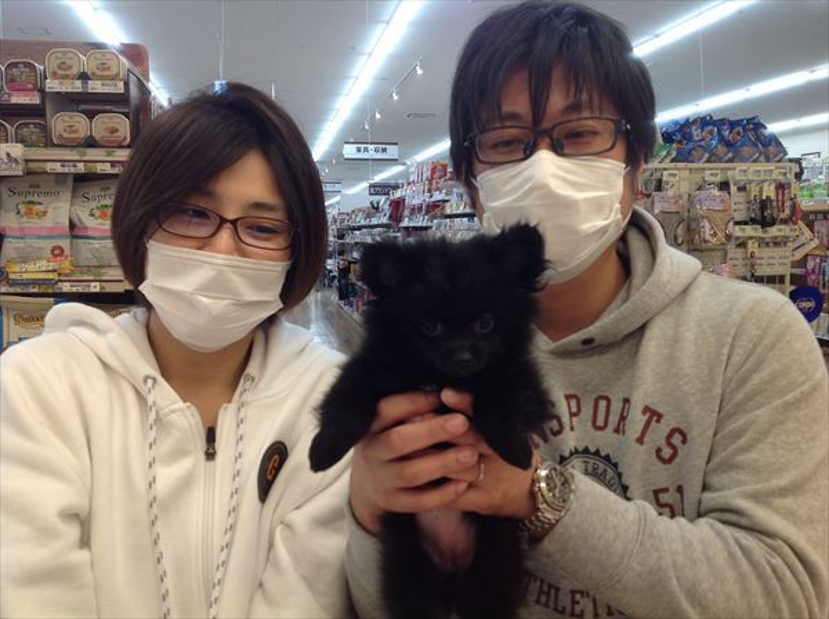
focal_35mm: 35
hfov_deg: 52.7
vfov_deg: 40.6
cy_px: 310
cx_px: 414
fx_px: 837
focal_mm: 4.28
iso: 50
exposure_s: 1/40
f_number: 2.4
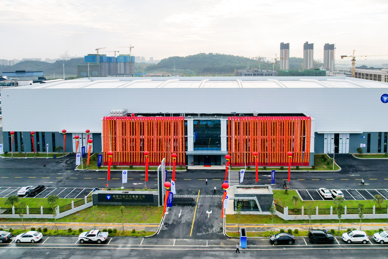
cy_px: 118
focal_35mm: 26
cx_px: 212
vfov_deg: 49.5
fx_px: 280
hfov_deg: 69.2
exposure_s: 1/320
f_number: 2.8
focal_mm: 8.38
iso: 100
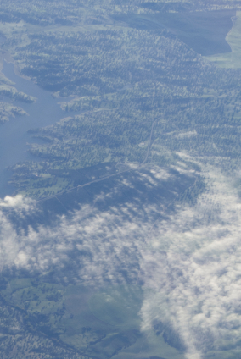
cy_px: 420
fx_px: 1982
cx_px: -44
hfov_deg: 6.9
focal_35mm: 198
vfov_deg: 10.2
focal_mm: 25.7
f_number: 6.3
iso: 125
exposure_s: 1/250
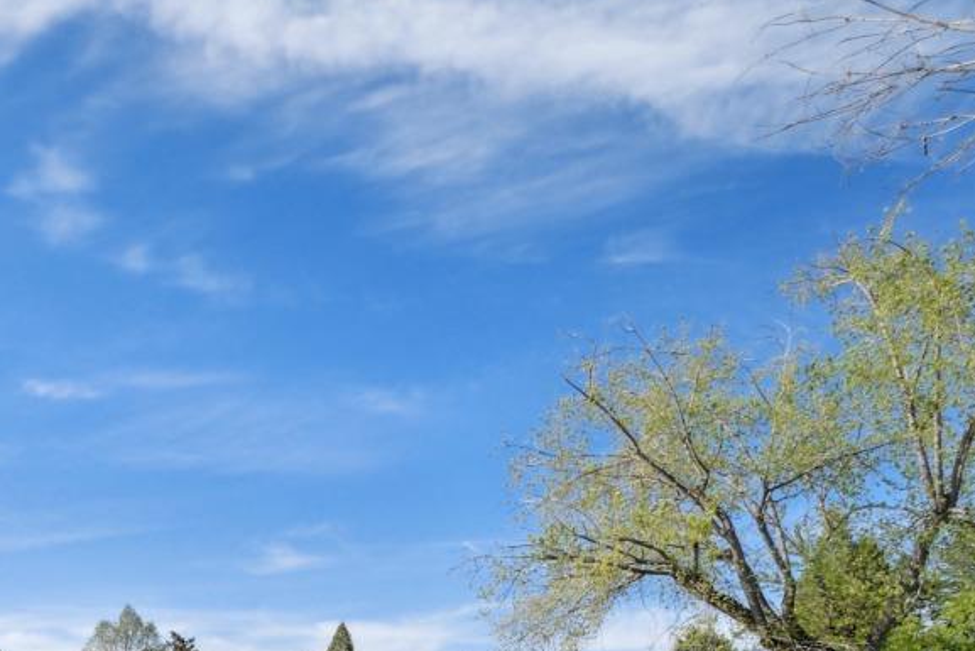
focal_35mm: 39
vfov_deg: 29.0
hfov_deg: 41.6
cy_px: 805
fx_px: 1056
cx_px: -44
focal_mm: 10
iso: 400
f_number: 9
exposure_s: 1/640
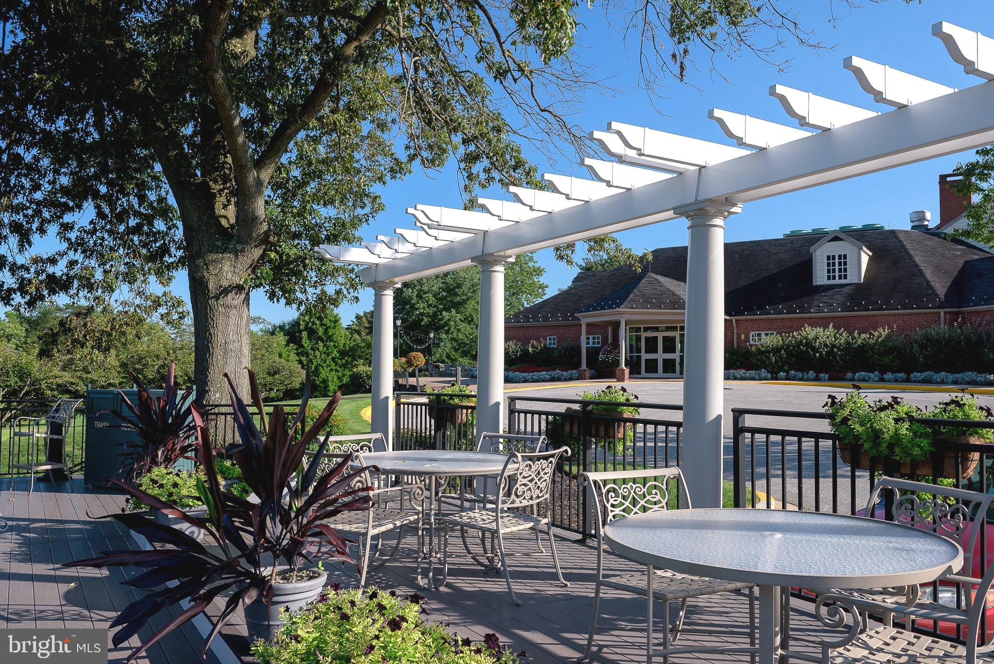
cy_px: 332
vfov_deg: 42.4
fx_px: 856
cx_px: 497
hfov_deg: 60.3
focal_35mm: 31
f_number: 8
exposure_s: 1/250
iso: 800
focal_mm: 31
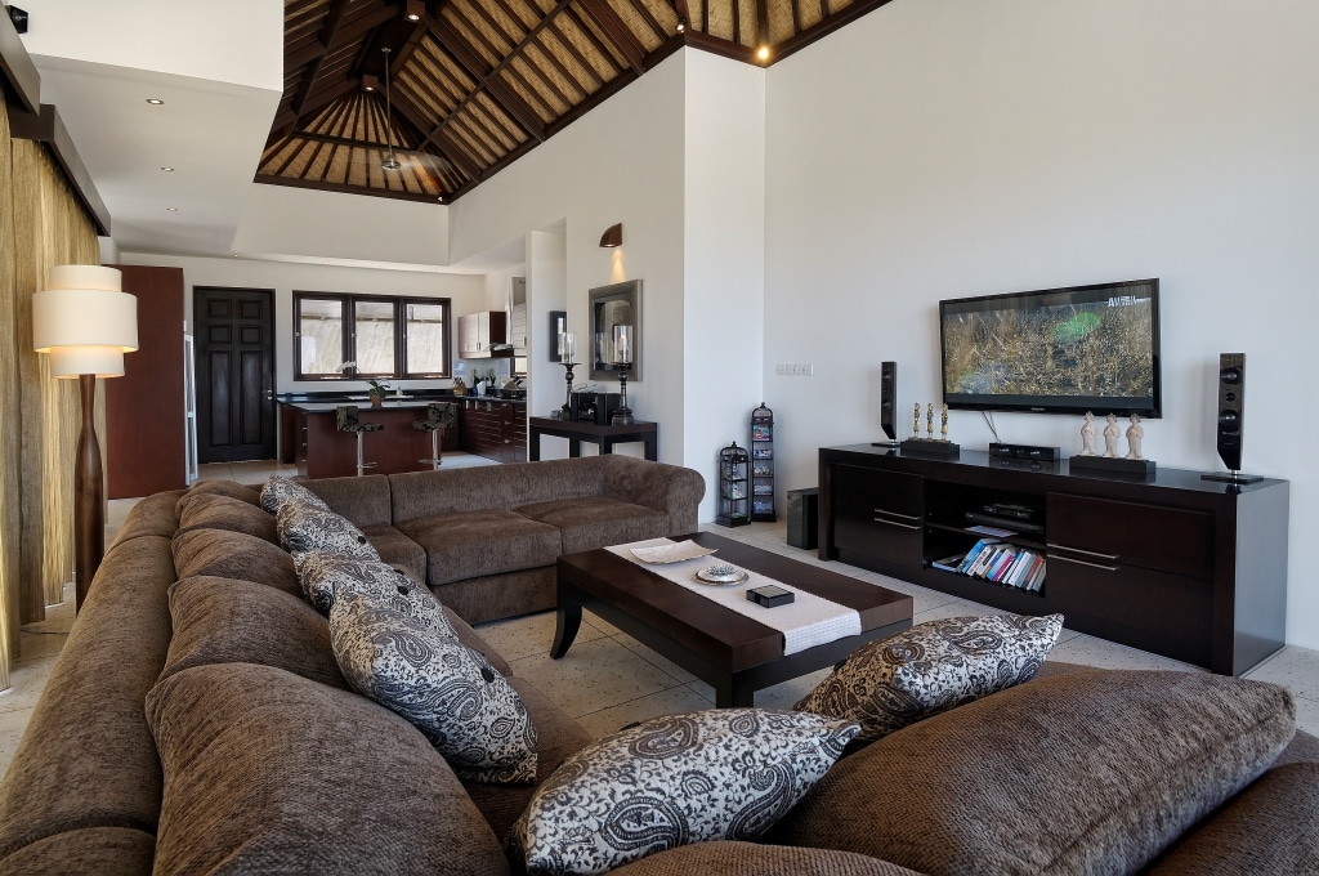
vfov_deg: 67.2
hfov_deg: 90.1
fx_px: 659
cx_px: 660
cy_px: 438
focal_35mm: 18
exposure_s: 1/6
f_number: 8
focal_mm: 12
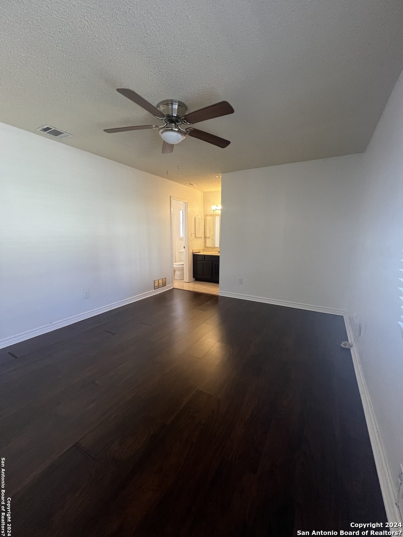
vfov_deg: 106.2
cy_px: 268
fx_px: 202
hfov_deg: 89.9
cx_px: 202
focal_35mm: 13
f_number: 1.8
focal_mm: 1.57
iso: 160
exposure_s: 1/60
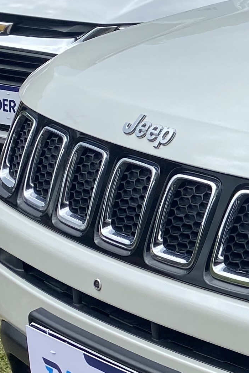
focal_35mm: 104
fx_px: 1079
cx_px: 603
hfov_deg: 11.0
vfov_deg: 19.6
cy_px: 260
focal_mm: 4.25
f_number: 1.8
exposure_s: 1/1898
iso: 32
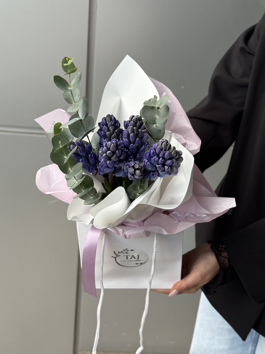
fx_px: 490
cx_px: 132
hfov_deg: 30.3
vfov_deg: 39.7
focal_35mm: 48
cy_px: 177
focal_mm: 6.76
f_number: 1.78
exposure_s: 1/828
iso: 64
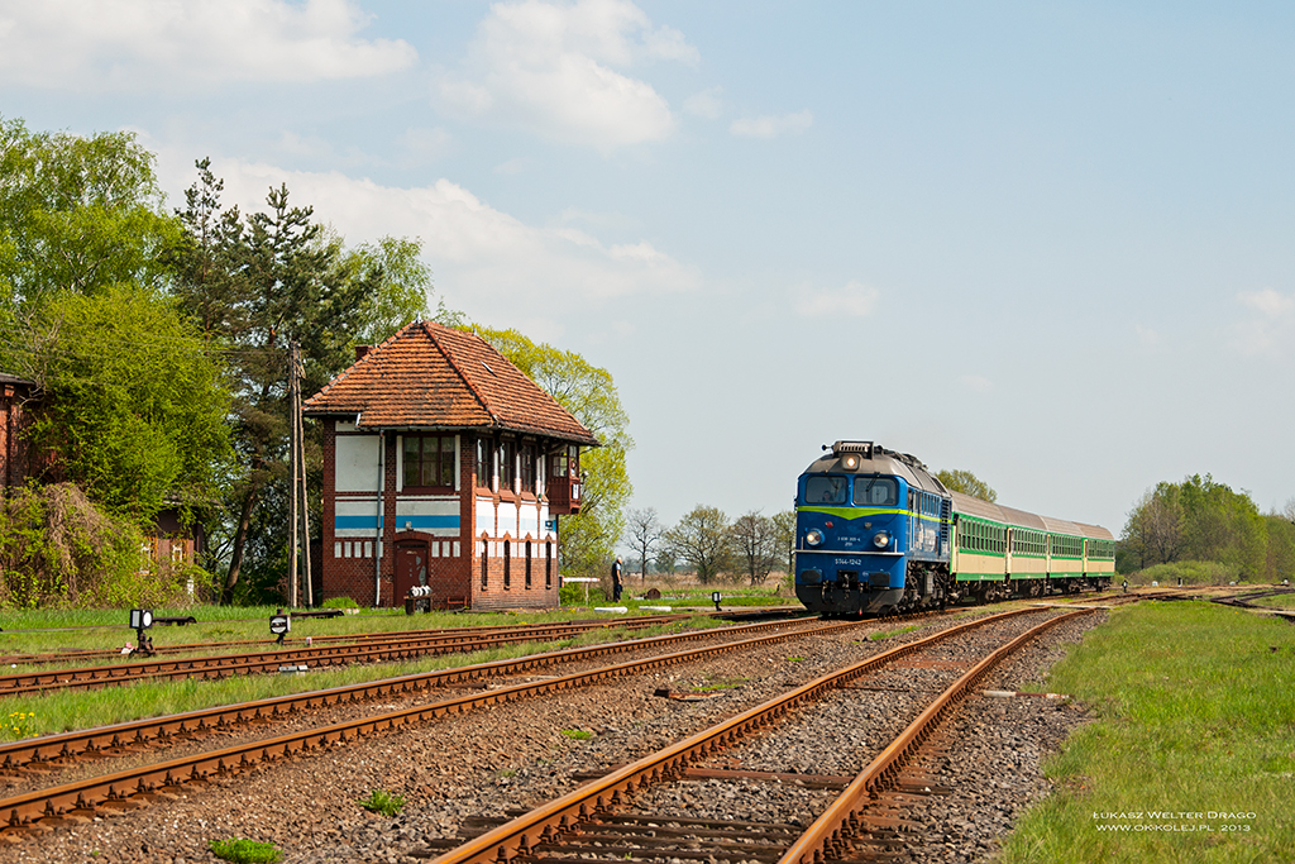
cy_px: 432
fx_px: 2698
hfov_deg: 27.0
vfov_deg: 18.2
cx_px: 648
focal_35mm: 75
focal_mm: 50
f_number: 7.1
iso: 200
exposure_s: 1/800
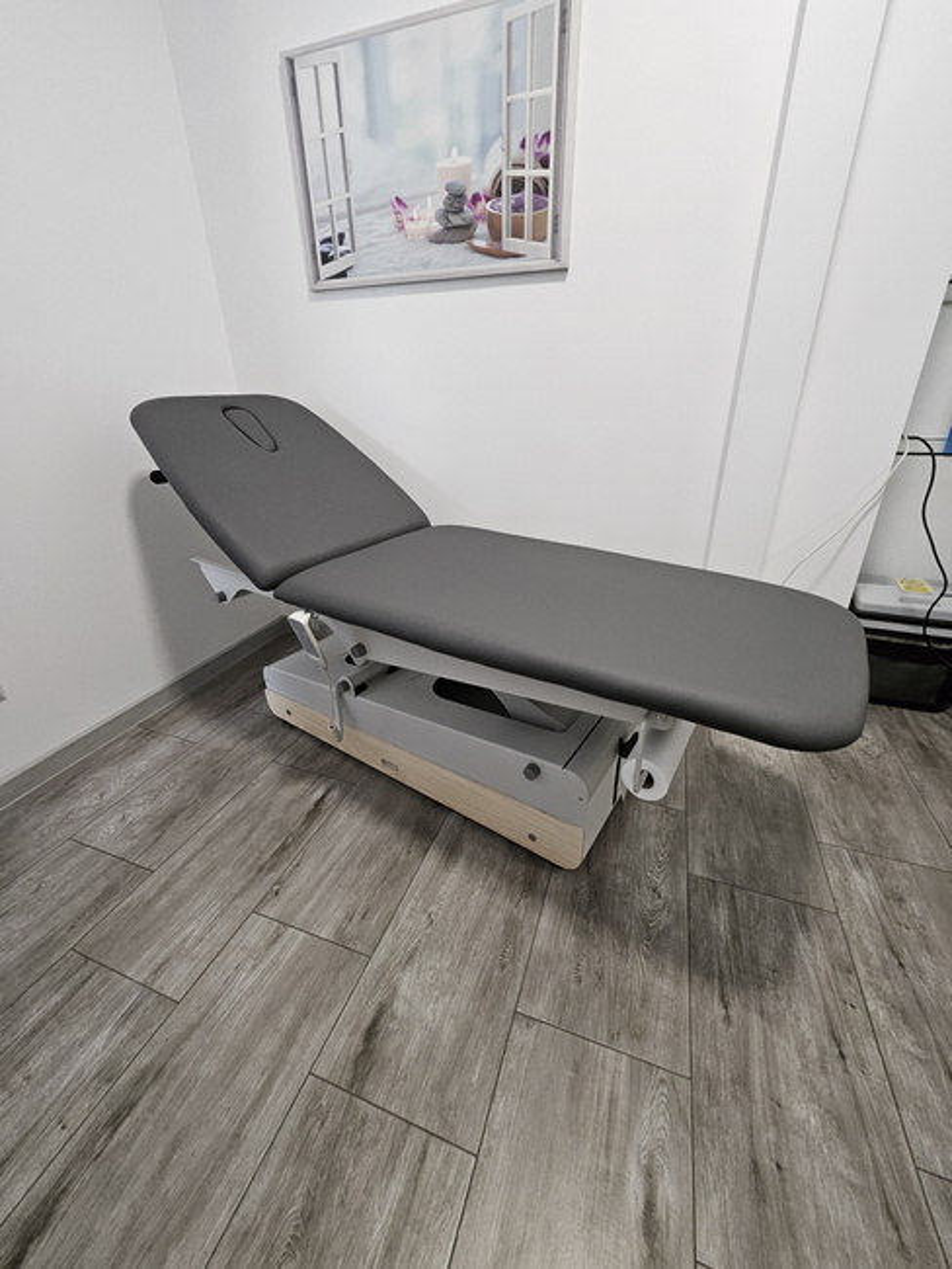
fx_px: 476
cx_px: 476
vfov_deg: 106.2
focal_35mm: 13
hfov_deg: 90.0
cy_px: 634
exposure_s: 1/50
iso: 320
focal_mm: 1.74
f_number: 2.2
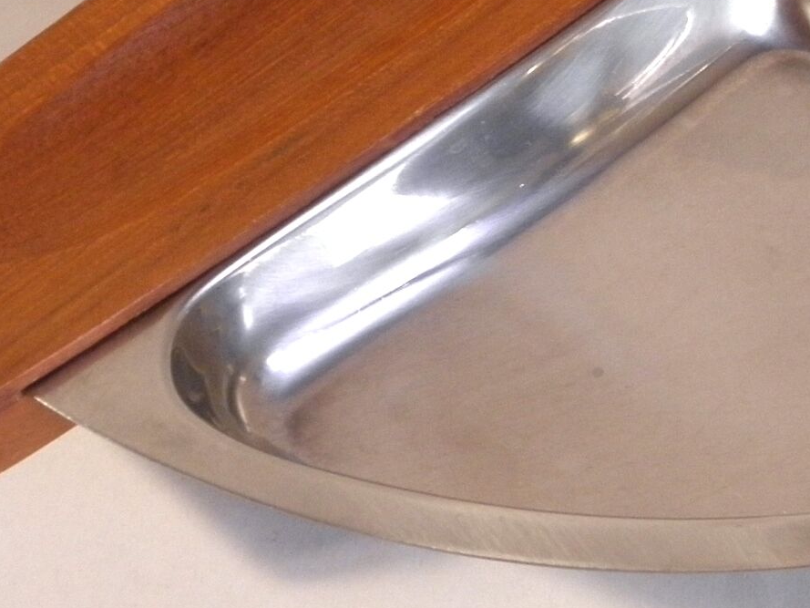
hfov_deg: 16.5
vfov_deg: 12.4
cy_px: -43
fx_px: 2762
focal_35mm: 118
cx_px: 740
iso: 200
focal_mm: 7.5
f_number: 3.8
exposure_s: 1/40
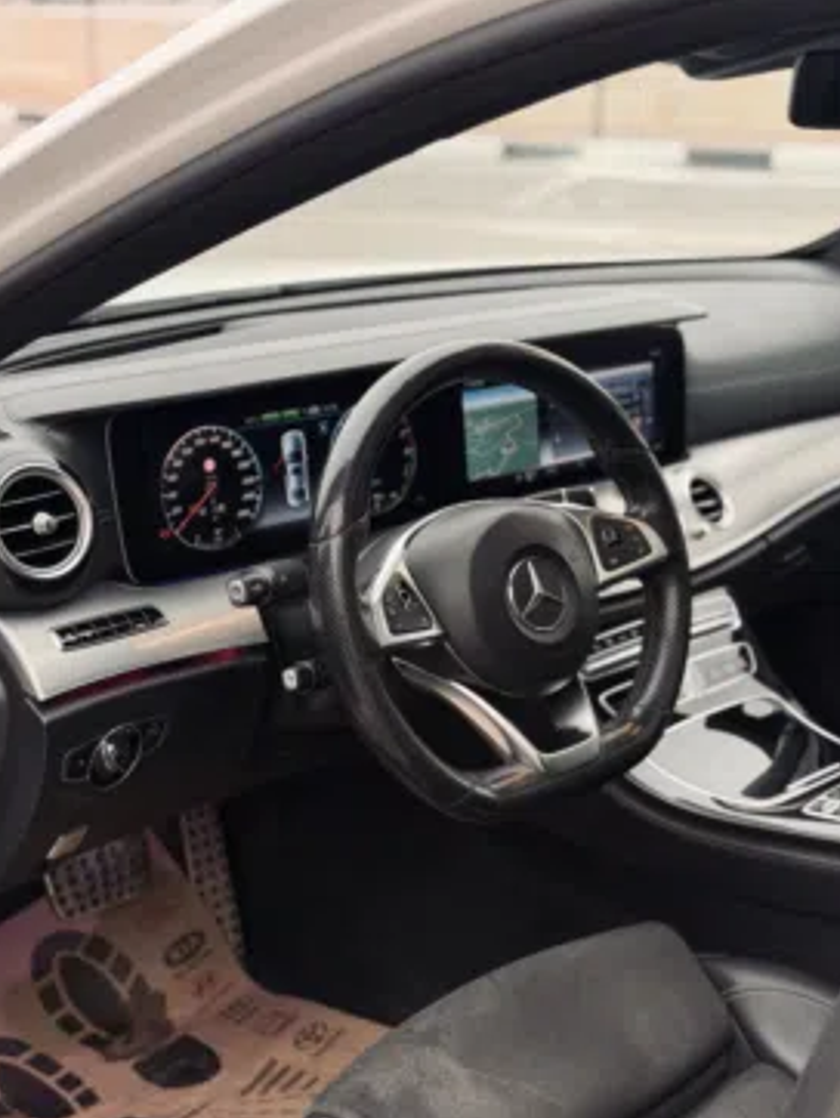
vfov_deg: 36.1
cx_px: 420
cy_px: 587
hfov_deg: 27.6
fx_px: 1713
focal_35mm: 53
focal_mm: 6.76
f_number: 1.78
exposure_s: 1/129
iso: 64
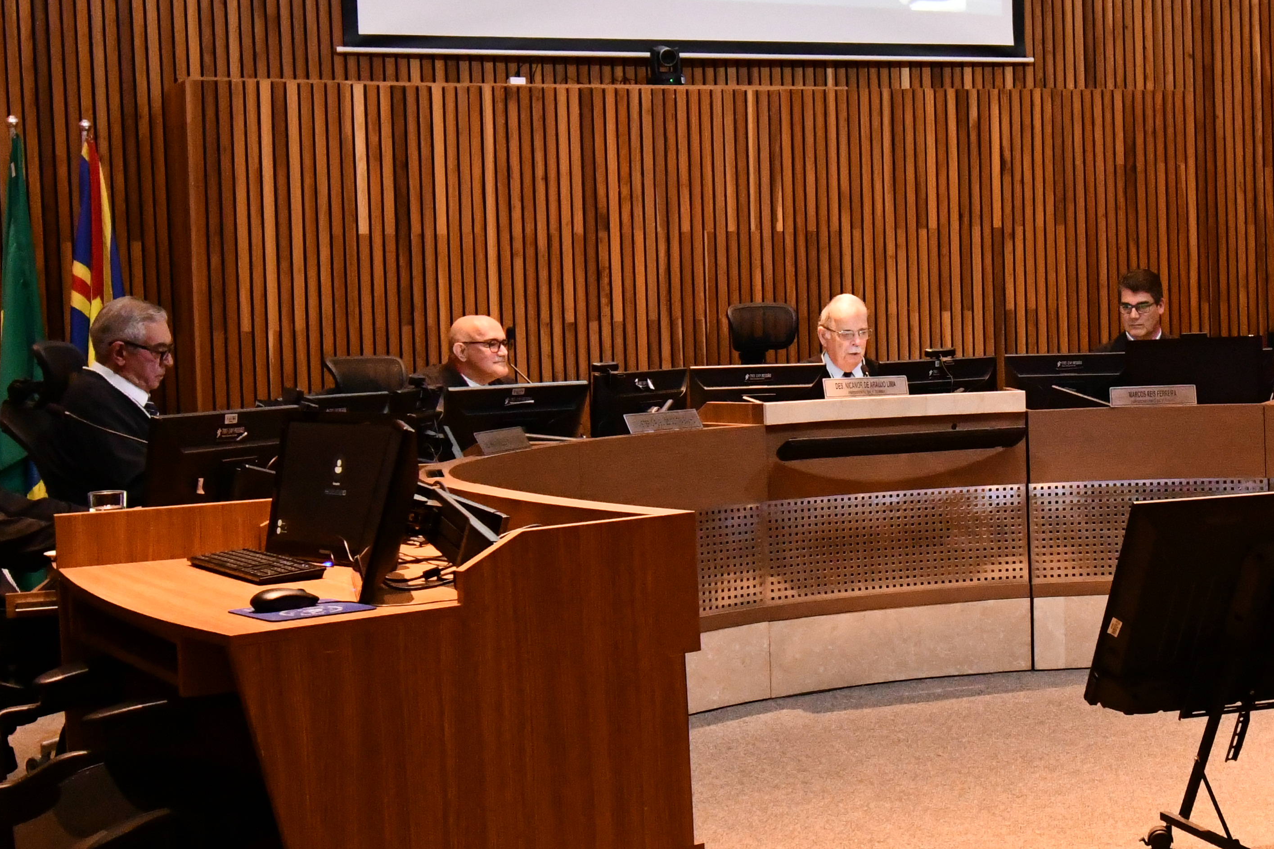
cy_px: 399
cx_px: 954
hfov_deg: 33.3
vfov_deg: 23.0
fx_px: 2088
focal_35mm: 59
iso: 5600
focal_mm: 20
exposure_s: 1/60
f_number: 5.6
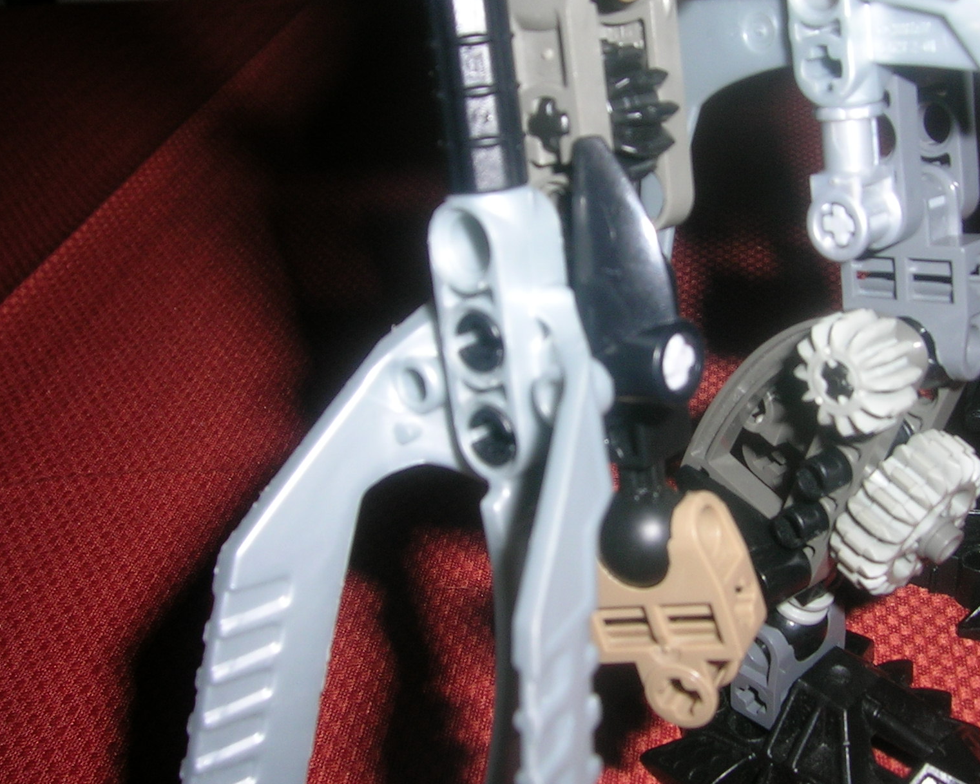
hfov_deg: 40.1
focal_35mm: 46
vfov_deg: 32.7
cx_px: 594
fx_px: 1334
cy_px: 334
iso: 50
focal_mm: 5.4
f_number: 4.8
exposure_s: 1/60.1
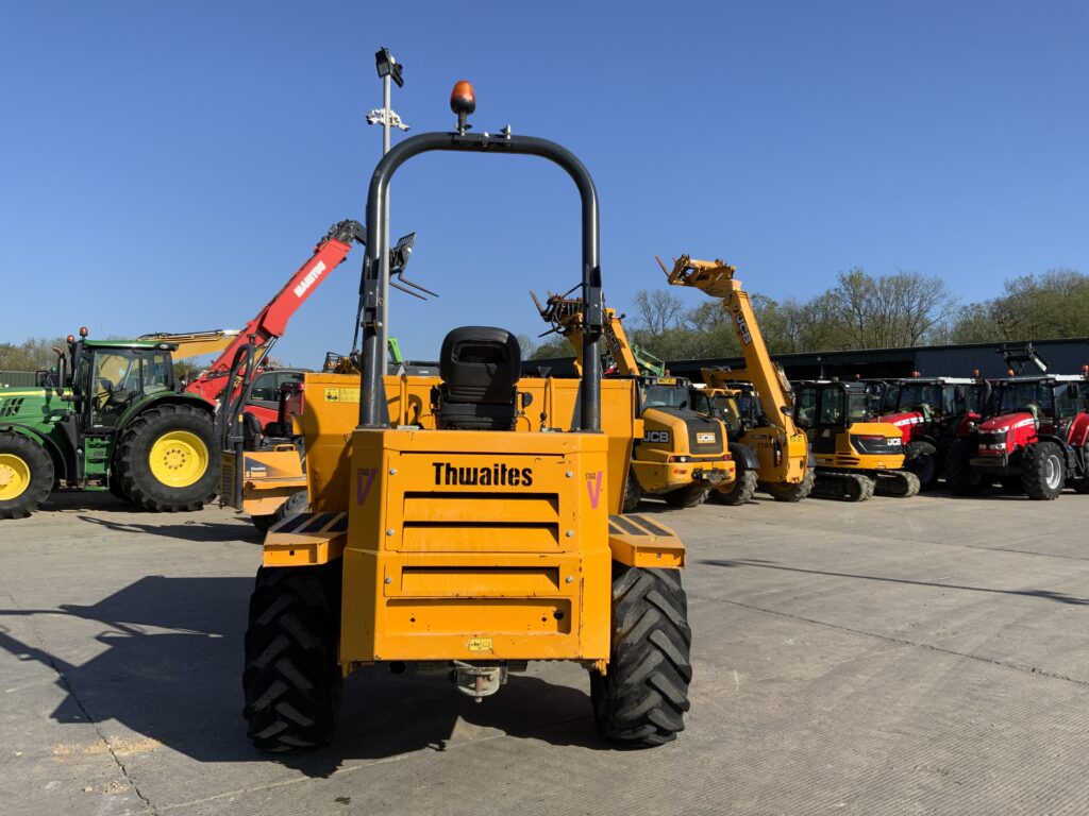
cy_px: 408
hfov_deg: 61.7
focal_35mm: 29
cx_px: 544
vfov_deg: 48.2
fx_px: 912
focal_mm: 3
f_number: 1.8
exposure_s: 1/2058
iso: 20
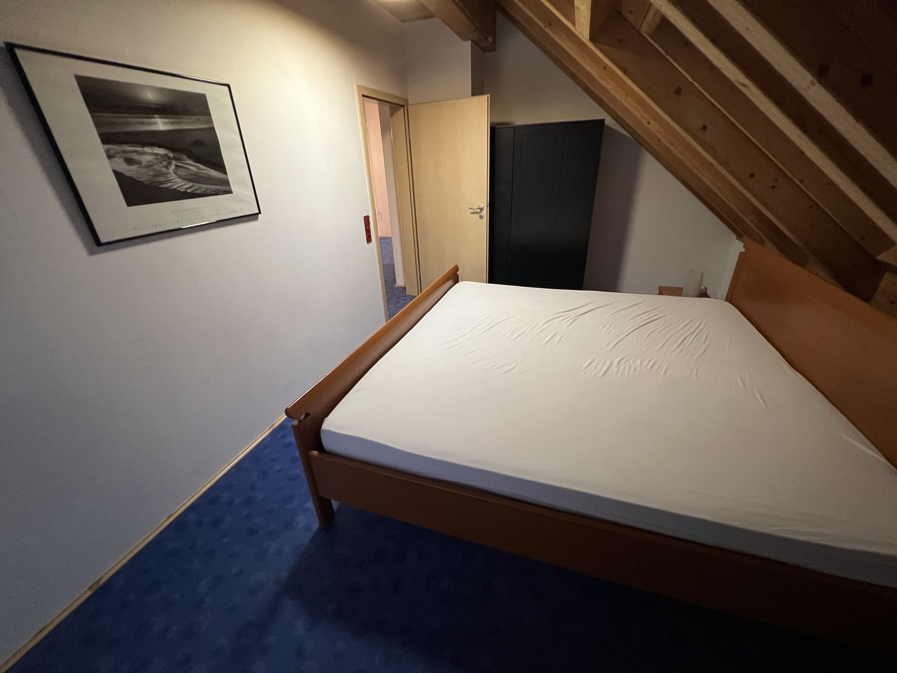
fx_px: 337
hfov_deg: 106.2
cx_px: 448
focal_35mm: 13
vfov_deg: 89.9
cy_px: 336
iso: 500
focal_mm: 1.57
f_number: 1.8
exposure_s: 1/50
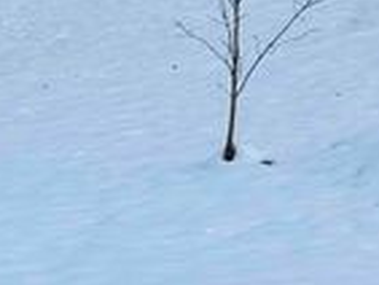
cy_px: -214
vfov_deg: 8.4
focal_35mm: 170
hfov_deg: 11.0
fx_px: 1863
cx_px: 621
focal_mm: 6.76
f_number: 1.78
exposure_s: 1/92
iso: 100
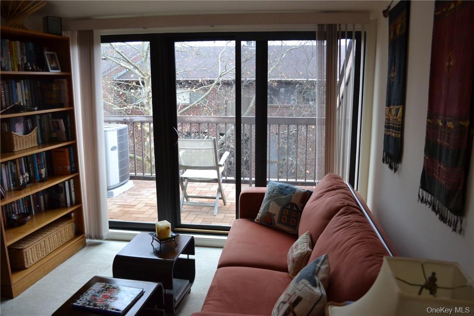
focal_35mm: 27
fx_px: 355
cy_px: 158
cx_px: 237
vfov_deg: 47.9
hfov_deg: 67.4
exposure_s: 1/125
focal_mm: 18
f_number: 5.6
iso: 400
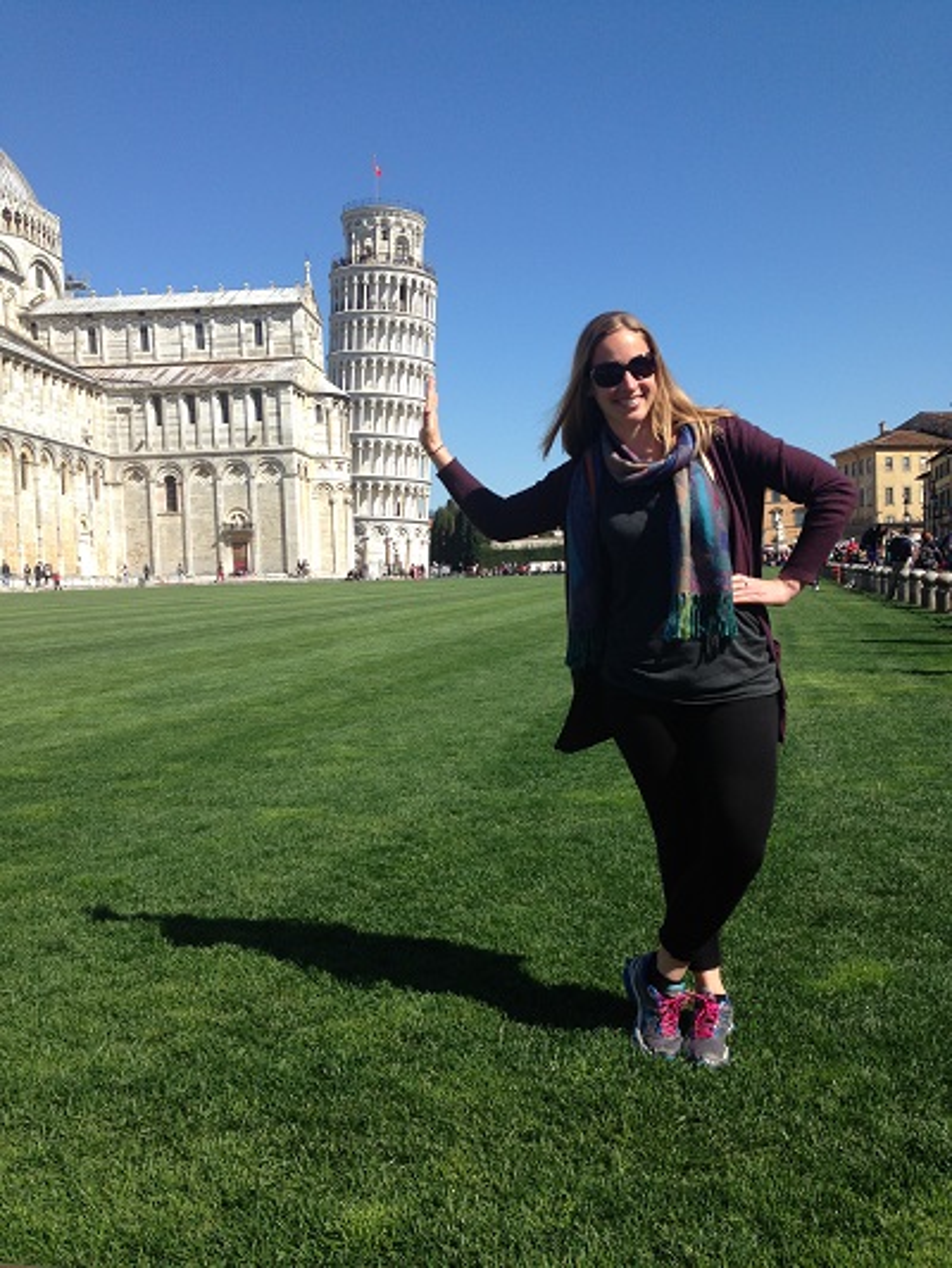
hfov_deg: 43.0
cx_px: 476
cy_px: 634
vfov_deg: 55.3
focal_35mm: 33
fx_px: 1210
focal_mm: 4.12
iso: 50
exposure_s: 1/1355
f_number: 2.4
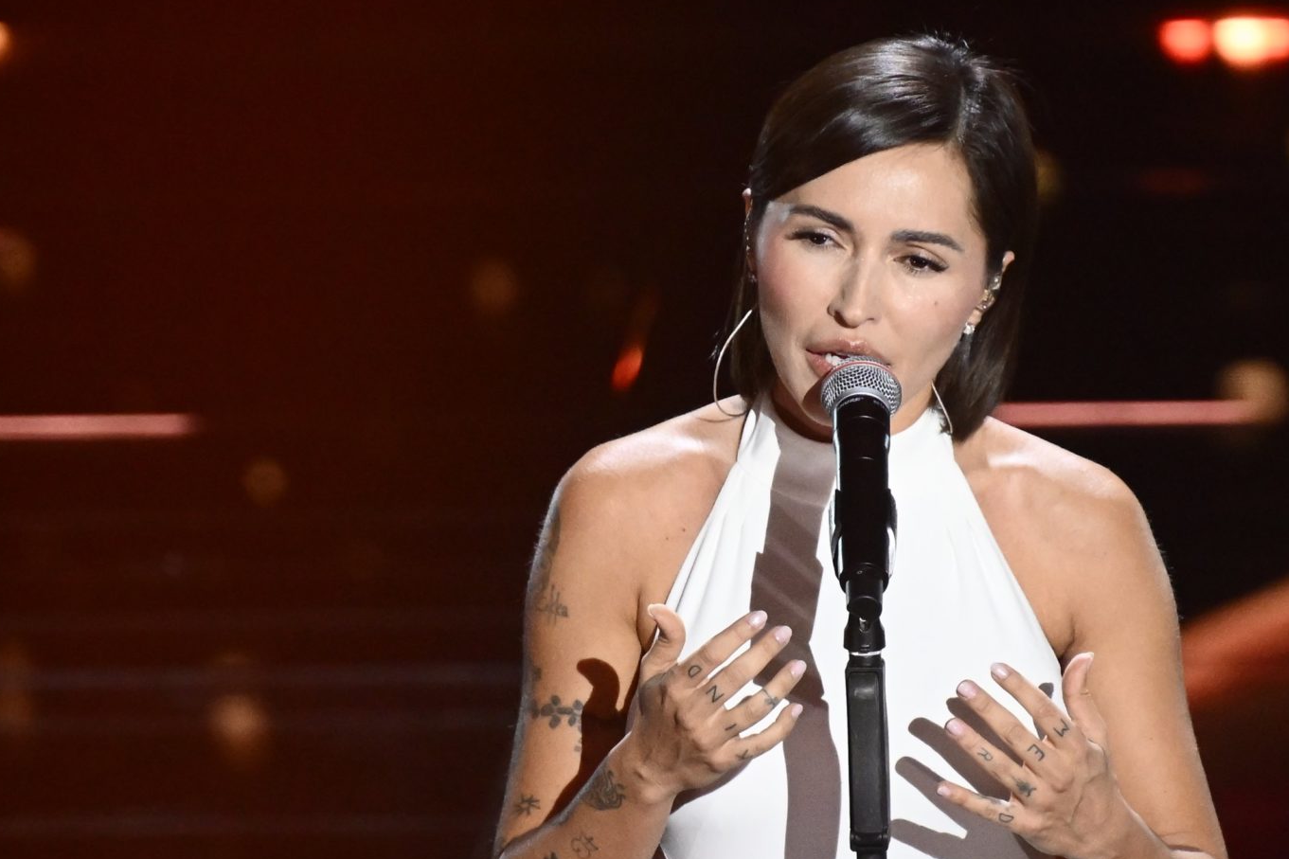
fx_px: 28281
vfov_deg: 1.7
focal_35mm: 790
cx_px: 730
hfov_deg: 2.6
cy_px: 649
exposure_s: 1/160
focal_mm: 280
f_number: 4
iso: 4000
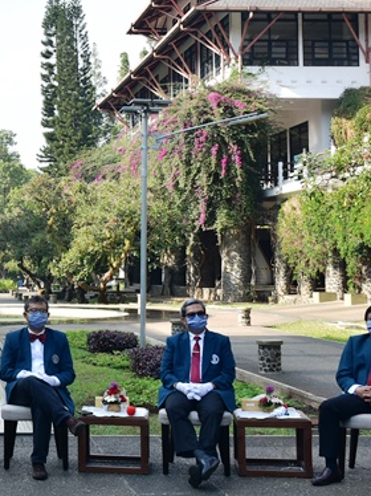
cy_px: 179
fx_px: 1016
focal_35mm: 71
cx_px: -37
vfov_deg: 27.3
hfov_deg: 19.8
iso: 200
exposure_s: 1/160
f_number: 7.1
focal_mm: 23
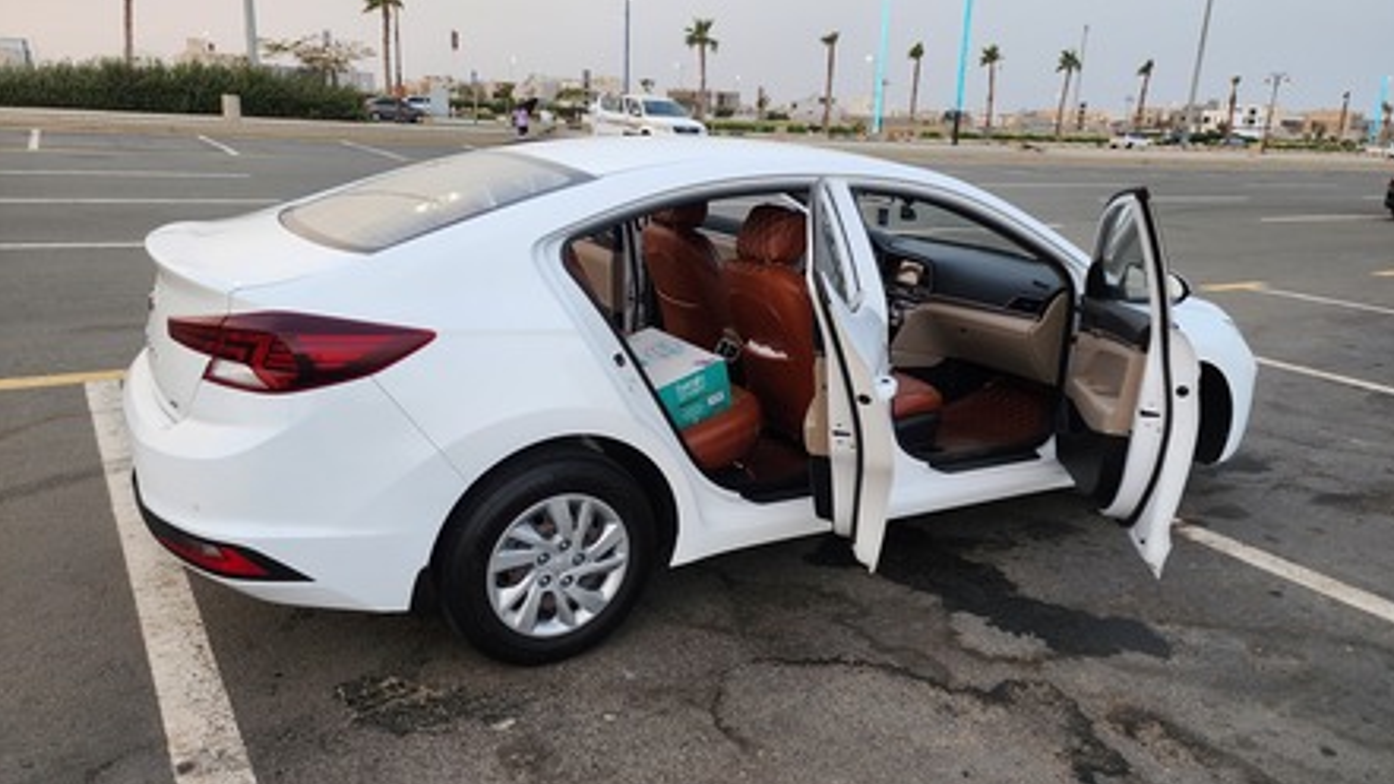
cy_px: 365
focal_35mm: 26
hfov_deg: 71.9
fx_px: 961
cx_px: 719
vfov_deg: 44.4
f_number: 1.8
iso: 100
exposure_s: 1/180
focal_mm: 6.4
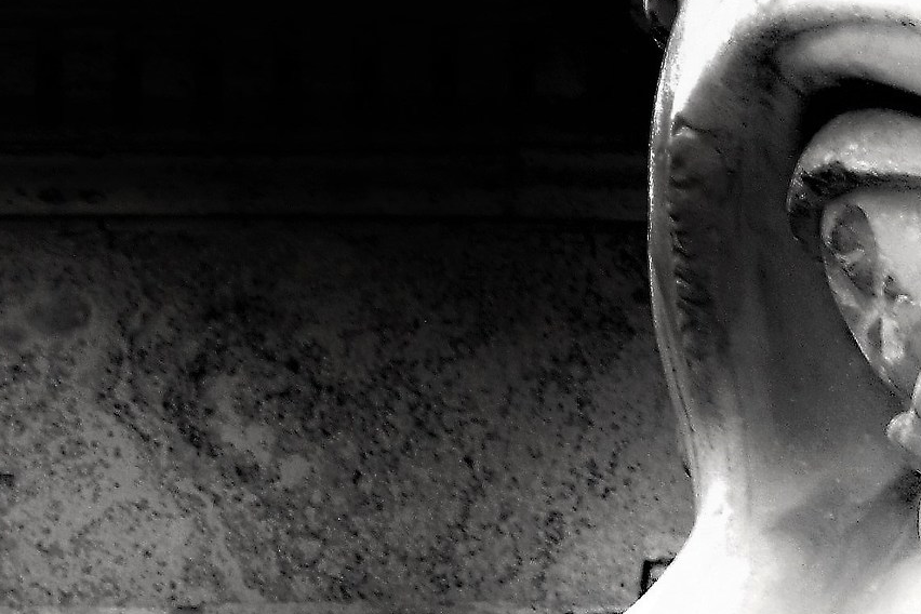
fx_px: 5945
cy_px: 711
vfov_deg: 5.9
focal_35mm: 232
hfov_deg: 8.9
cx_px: 527
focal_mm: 55
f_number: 8
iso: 100
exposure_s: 1/100
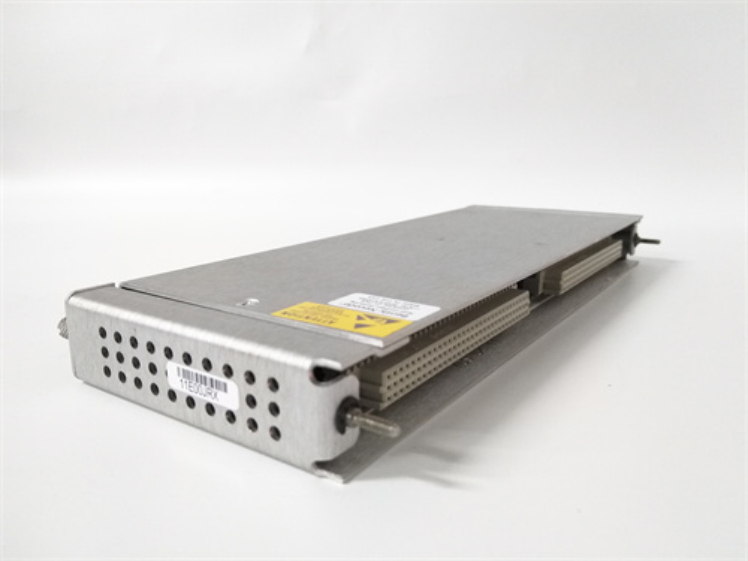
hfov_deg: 67.3
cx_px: 374
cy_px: 280
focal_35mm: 26
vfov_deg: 53.1
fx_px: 562
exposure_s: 1/33.3
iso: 376
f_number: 1.8
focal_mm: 3.63
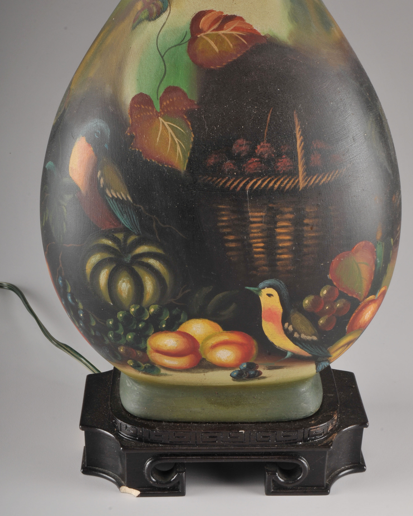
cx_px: 212
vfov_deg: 24.7
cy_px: 188
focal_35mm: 77
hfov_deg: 19.9
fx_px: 1177
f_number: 22
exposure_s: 1/250
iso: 125
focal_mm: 42
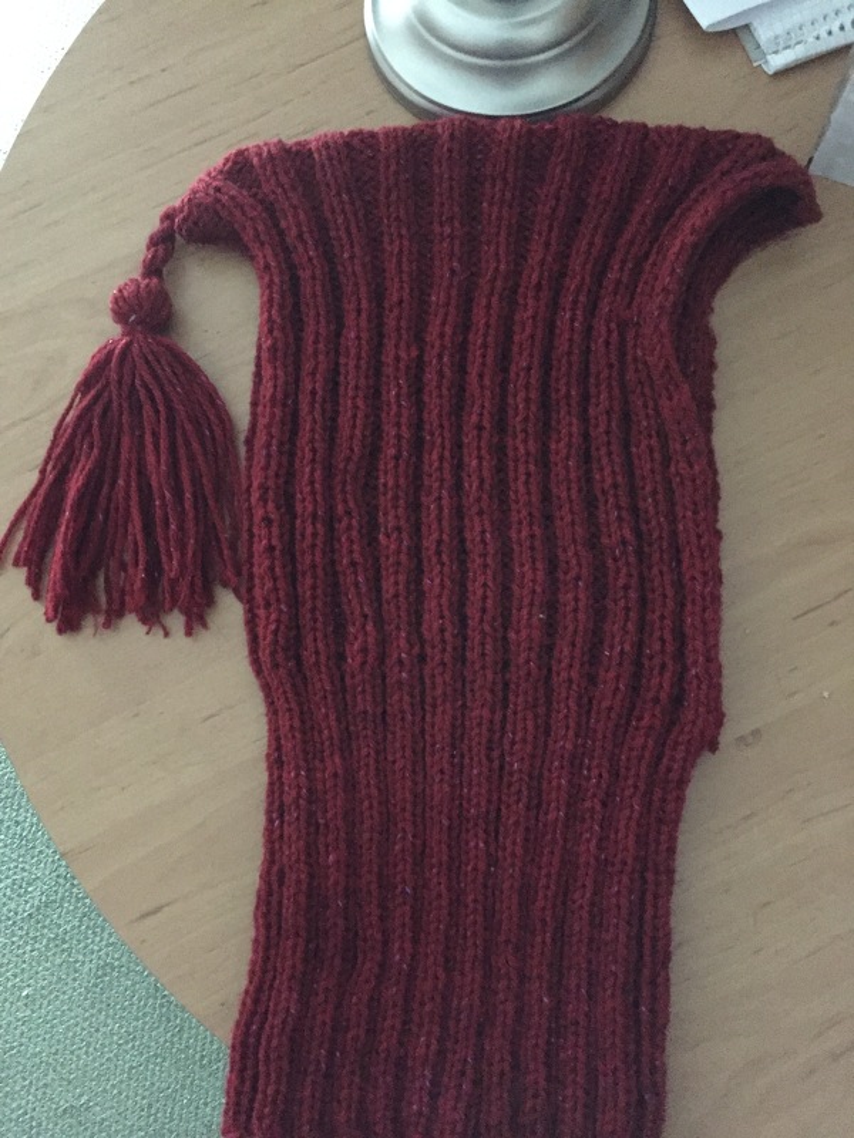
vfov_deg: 61.7
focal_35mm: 29
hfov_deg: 48.2
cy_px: 569
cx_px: 427
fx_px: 954
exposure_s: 1/17
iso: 1250
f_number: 2.2
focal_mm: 4.15
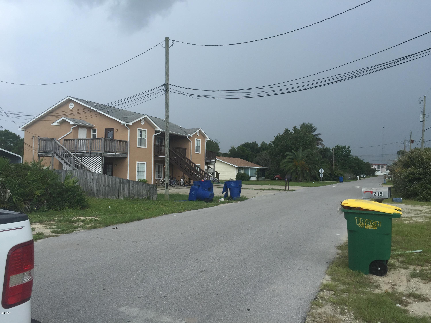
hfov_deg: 61.7
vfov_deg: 48.2
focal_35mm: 29
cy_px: 162
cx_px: 216
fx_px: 361
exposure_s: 1/1522
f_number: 2.2
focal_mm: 4.15
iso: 32
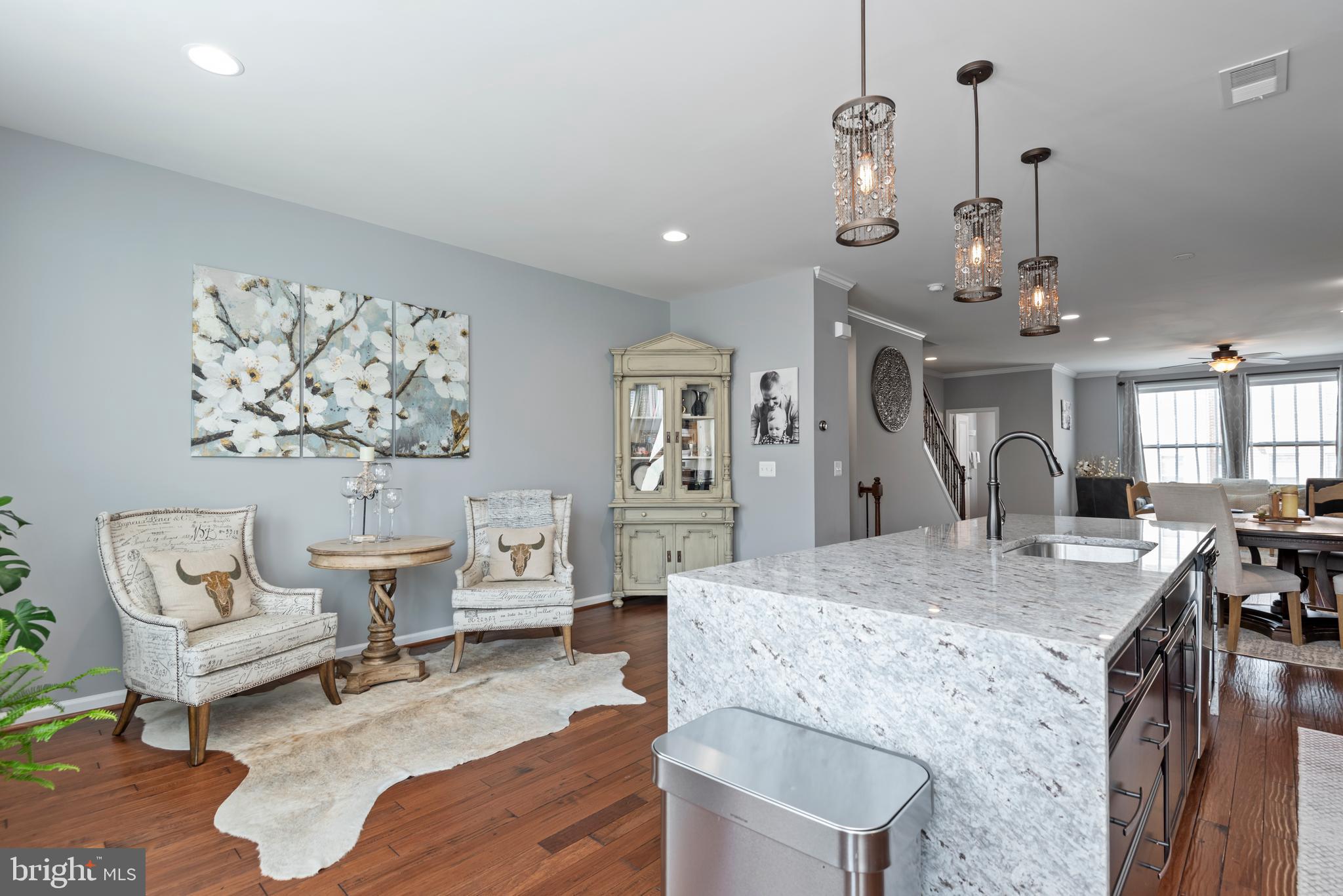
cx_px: 672
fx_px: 634
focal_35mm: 17
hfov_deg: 93.3
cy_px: 448
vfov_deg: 70.5
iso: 400
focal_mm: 17
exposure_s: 1/13
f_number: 7.1
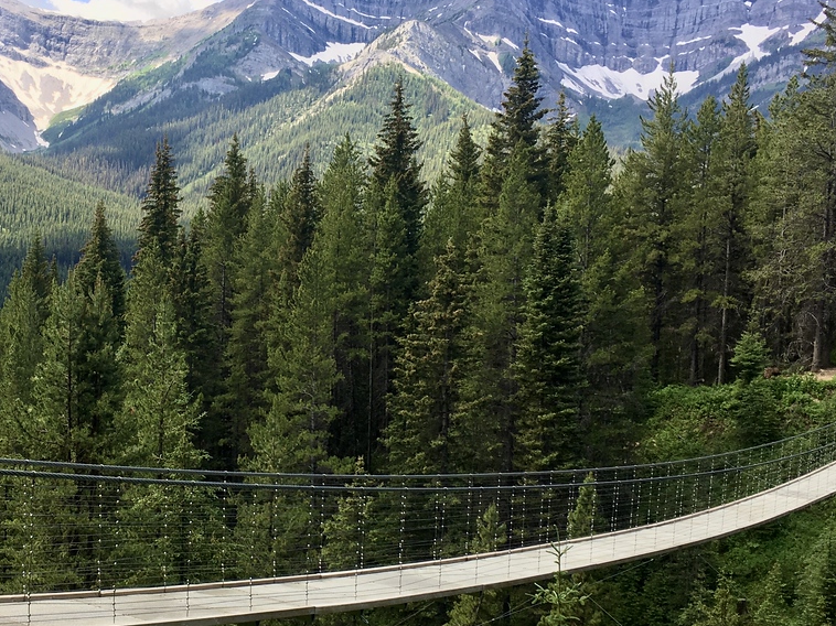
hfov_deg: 38.1
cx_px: 229
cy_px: 380
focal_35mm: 49
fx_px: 1183
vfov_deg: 29.6
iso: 25
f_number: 2.2
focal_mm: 4.15
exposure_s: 1/396
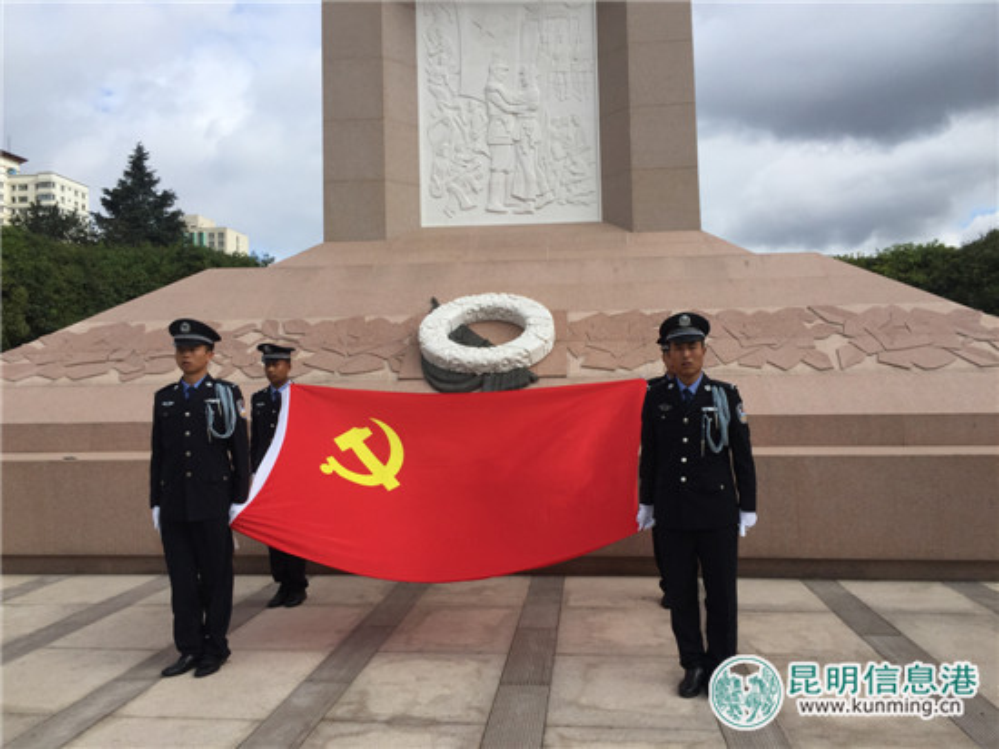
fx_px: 837
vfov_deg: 48.2
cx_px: 500
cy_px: 374
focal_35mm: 29
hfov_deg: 61.7
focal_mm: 4.15
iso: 32
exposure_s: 1/1721
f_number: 2.2
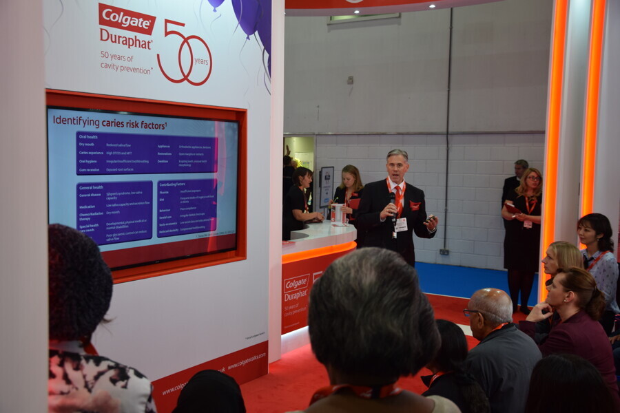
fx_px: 723
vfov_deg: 31.9
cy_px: 206
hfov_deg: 46.4
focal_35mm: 42
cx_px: 310
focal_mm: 28
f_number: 4
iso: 400
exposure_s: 1/60
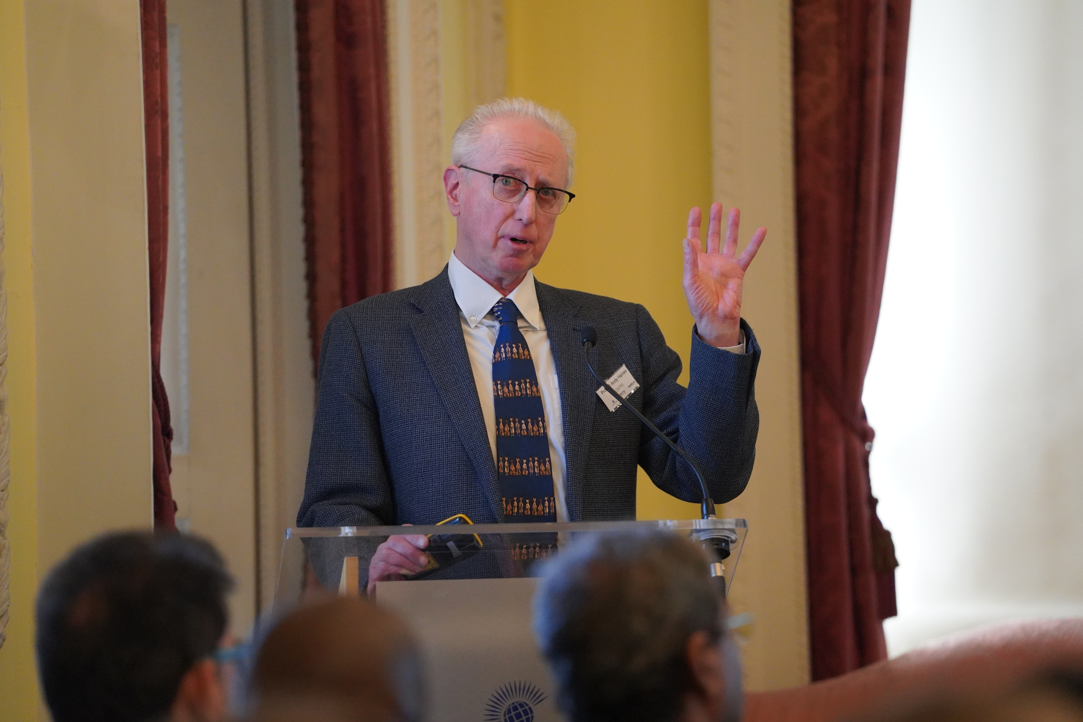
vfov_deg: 6.9
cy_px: 361
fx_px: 6016
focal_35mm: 200
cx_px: 542
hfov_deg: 10.3
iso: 8000
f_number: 4
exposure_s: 1/250
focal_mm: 200
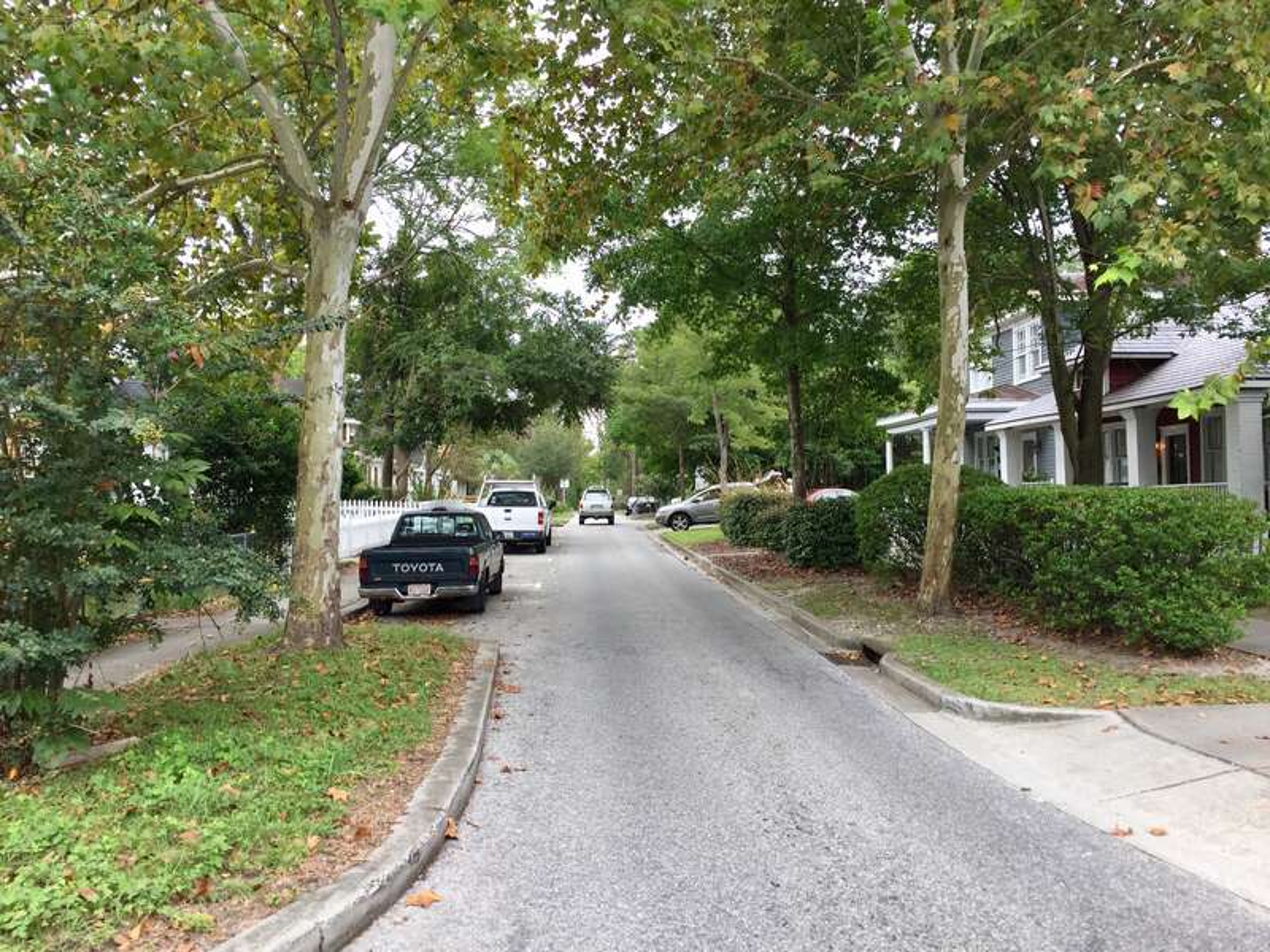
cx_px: 635
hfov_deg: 61.7
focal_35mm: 29
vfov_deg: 48.2
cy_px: 476
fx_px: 1064
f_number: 2.2
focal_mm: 4.15
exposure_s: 1/179
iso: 32
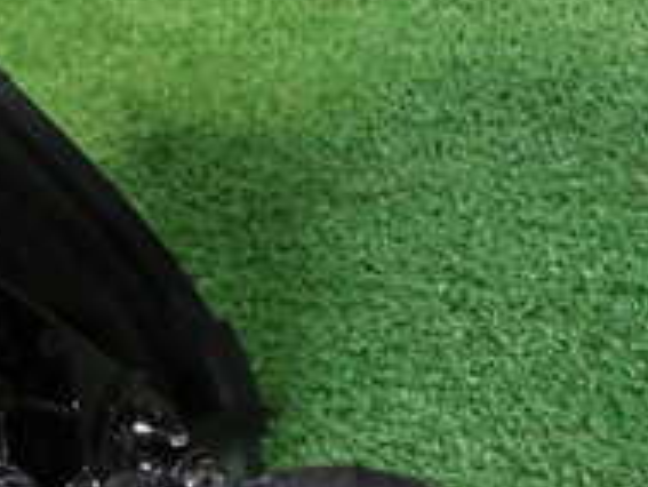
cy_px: 195
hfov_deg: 18.0
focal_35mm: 95
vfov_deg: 15.6
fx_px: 1779
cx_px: -370
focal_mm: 5.4
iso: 500
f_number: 2.3
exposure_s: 1/30
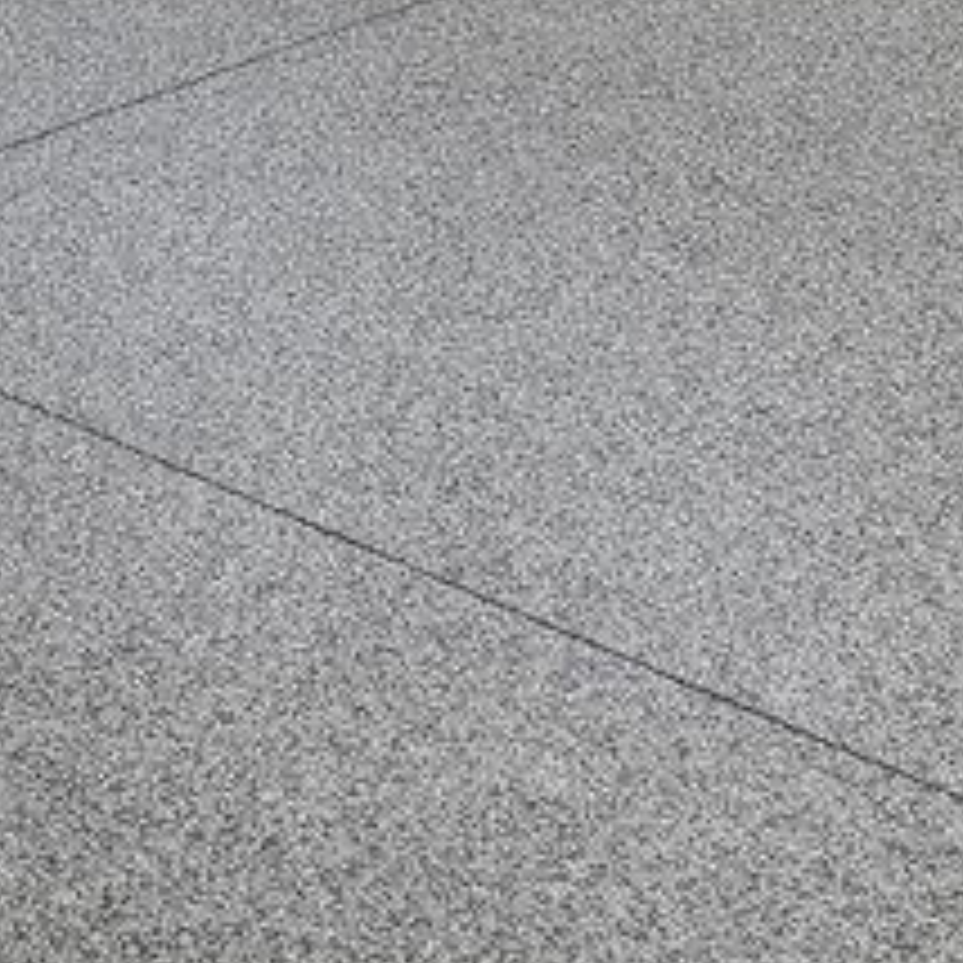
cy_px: -1091
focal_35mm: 114
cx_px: -158
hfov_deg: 14.8
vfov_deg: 12.9
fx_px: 3588
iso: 500
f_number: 10
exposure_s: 1/200
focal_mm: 14
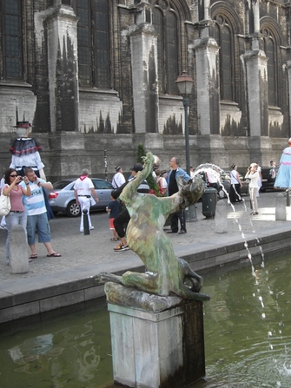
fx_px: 527
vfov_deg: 40.4
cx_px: 218
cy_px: 194
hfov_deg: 30.4
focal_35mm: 47
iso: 64
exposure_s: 1/201
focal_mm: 5.7
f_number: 2.8
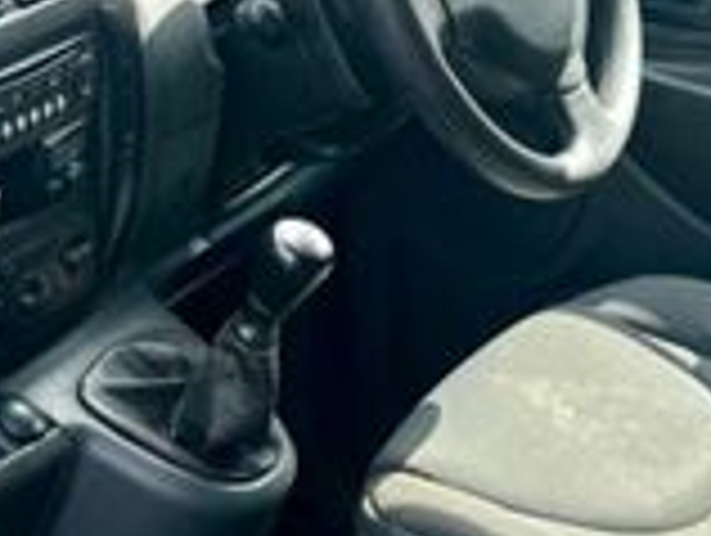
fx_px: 1872
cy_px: 351
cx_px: -9
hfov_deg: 20.8
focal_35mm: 91
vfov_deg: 16.2
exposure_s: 1/762
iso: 80
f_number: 1.78
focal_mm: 6.86
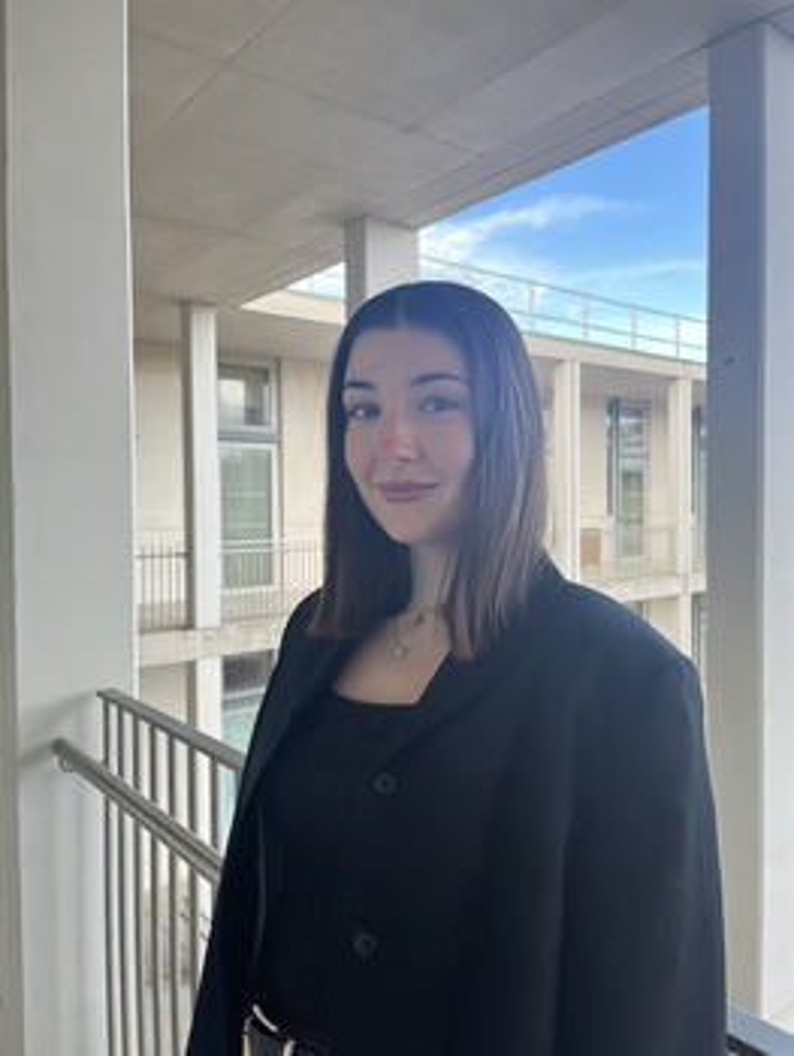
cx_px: 397
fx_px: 794
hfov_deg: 53.1
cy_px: 528
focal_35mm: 26
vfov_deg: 67.3
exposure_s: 1/189
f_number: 1.6
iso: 40
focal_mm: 5.1
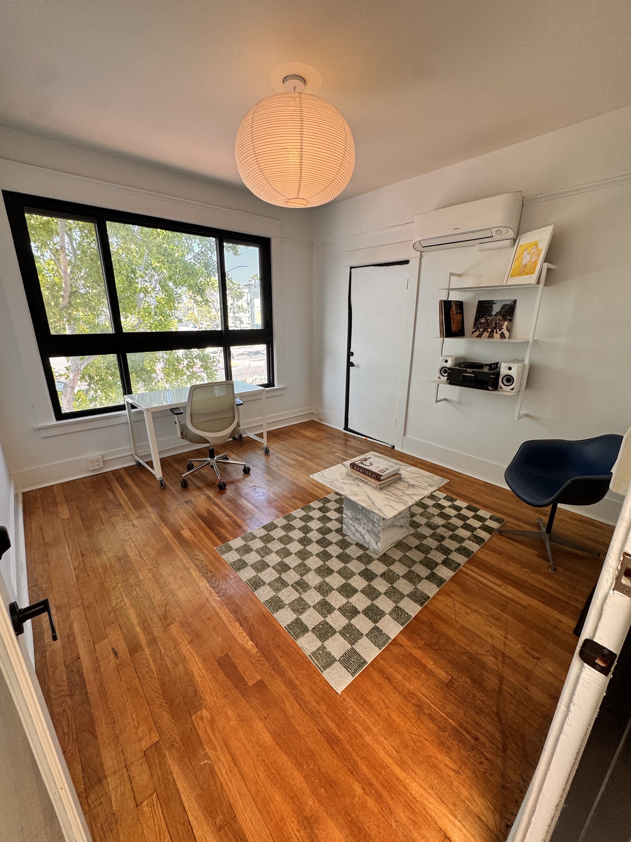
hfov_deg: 85.7
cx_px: 316
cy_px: 421
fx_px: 340
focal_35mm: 14
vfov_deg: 102.1
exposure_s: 1/120
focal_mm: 2.22
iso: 100
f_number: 2.2
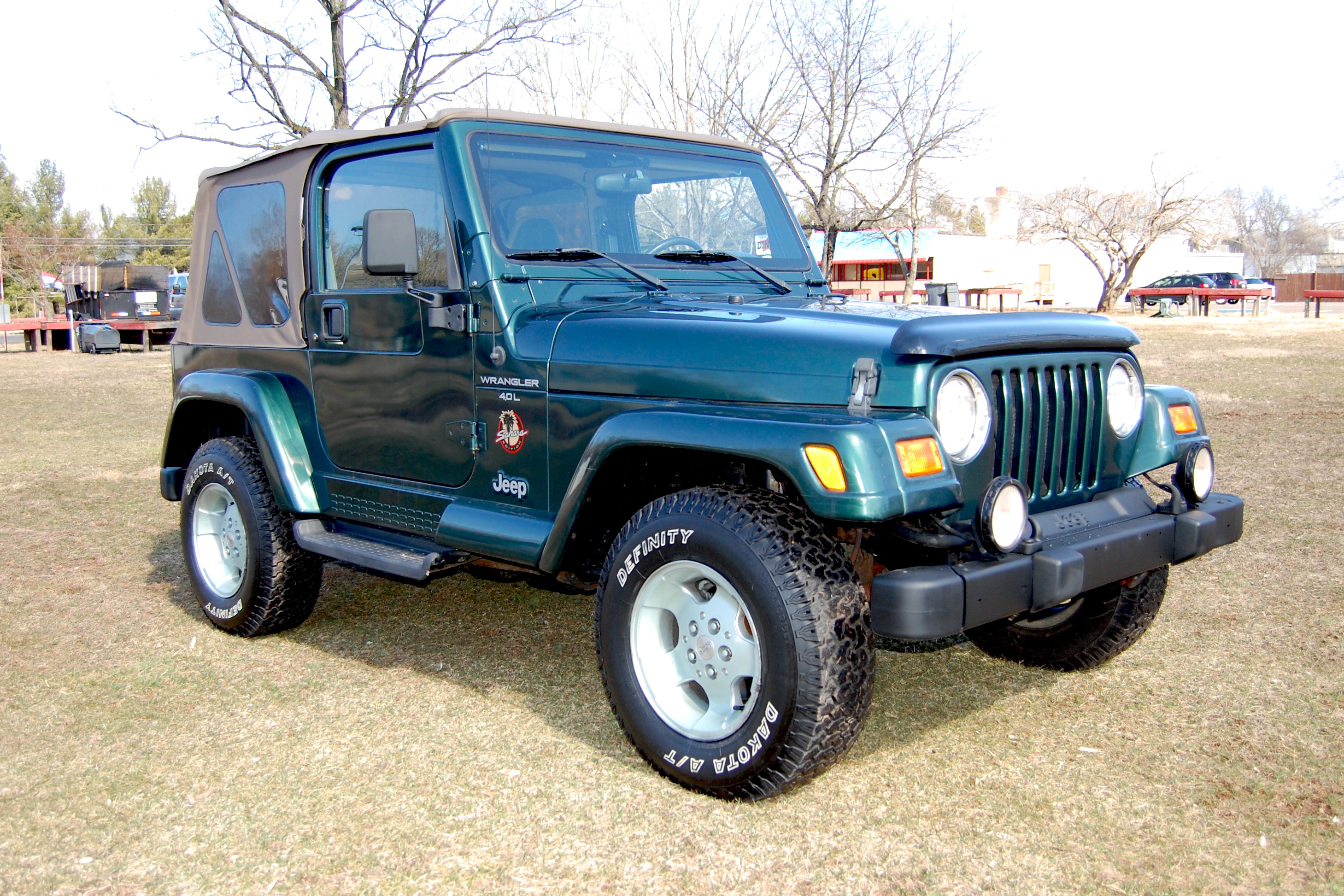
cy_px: 443
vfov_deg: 38.9
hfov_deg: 55.8
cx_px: 675
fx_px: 1269
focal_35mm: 34
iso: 400
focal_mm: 22
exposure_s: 1/500
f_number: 4
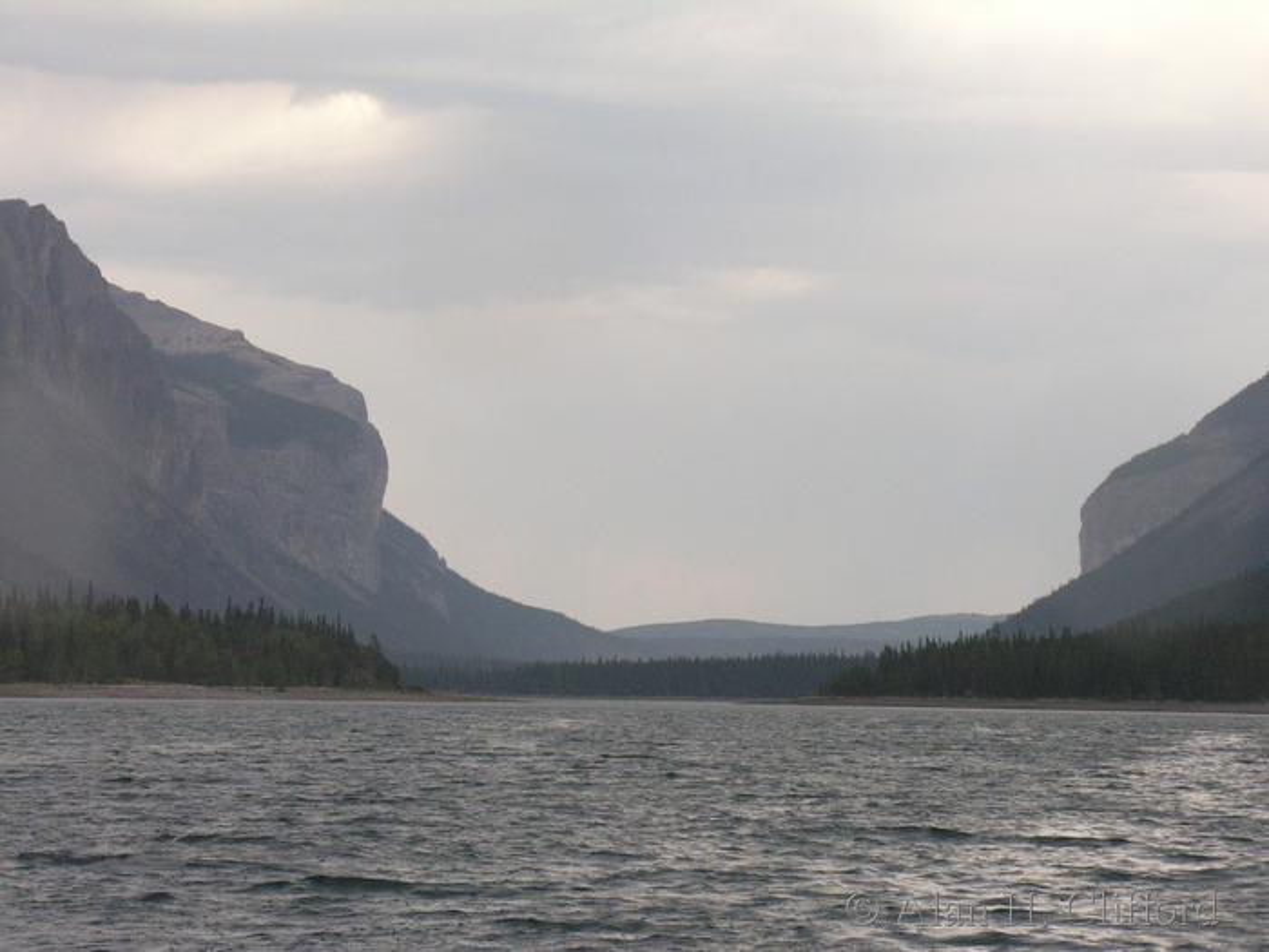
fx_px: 5169
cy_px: 476
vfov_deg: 10.5
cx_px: 634
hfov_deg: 14.0
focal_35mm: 141
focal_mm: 35.9
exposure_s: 1/219
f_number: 6.8
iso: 200
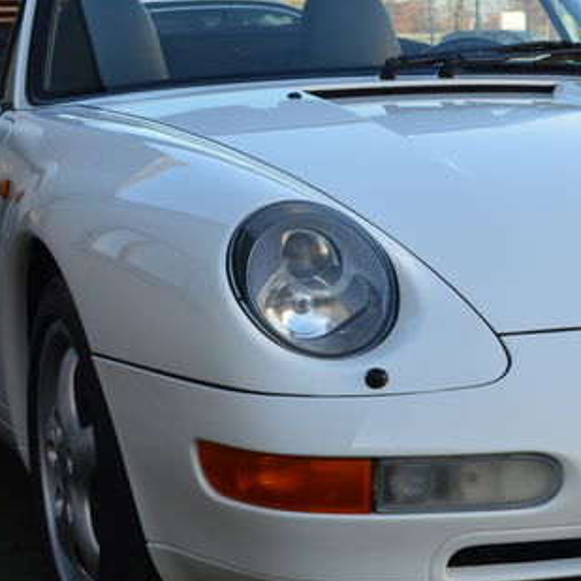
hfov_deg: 17.0
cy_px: 327
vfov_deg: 17.2
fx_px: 1918
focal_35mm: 101
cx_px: 491
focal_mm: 32
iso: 400
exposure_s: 1/125
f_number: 9
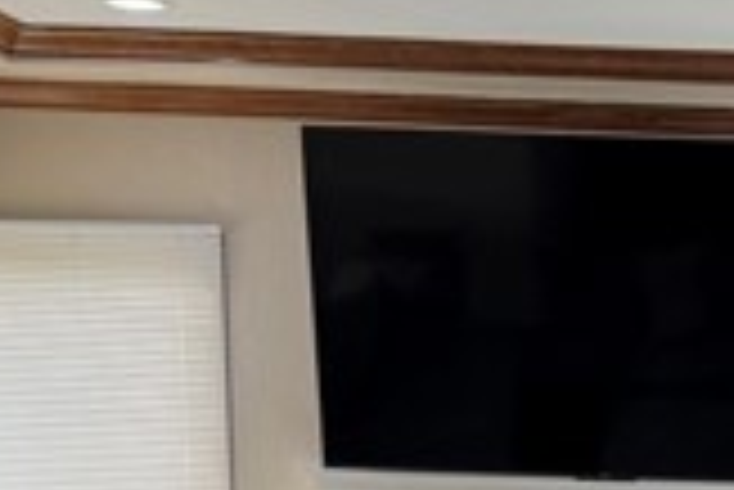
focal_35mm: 98
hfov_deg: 20.1
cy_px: 796
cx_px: 739
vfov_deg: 13.0
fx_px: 2000
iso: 125
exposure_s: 1/120
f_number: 1.78
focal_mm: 6.76
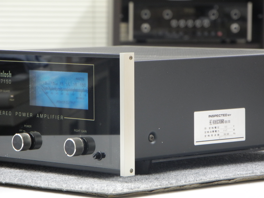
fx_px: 1533
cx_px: 132
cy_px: 99
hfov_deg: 9.8
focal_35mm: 201
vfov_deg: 7.4
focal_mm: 42.6
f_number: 5.6
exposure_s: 1/13
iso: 400
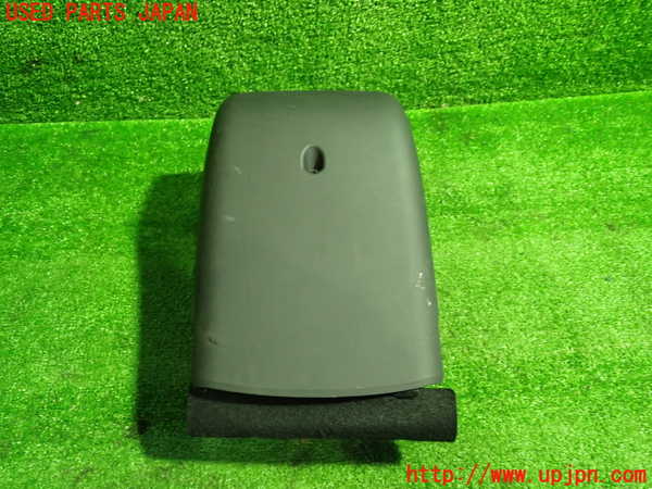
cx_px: 326
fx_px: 565
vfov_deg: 46.8
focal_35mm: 30
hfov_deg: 60.0
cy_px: 244
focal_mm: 5.4
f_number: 2.3
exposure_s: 1/30
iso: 640
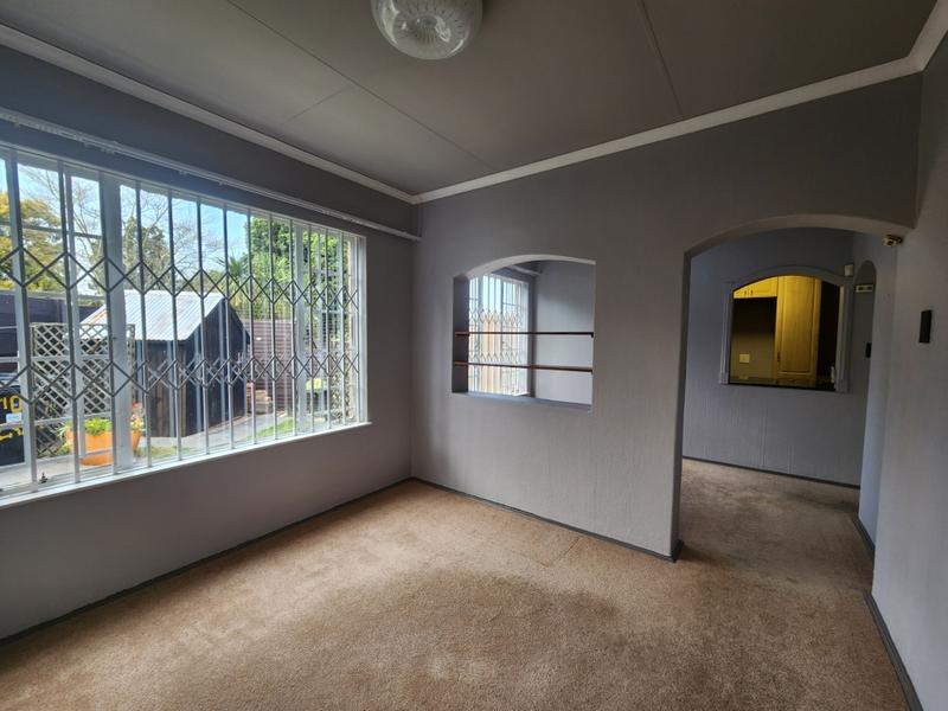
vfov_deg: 89.9
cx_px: 474
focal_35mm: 13
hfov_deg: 106.2
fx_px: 356
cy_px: 356
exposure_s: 1/100
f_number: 2.2
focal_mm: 2.2
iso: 64
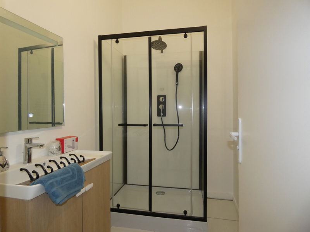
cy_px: 116
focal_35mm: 20
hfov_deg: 81.7
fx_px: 179
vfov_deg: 66.0
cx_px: 155
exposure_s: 1/60
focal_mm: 3.6
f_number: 2.8
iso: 320
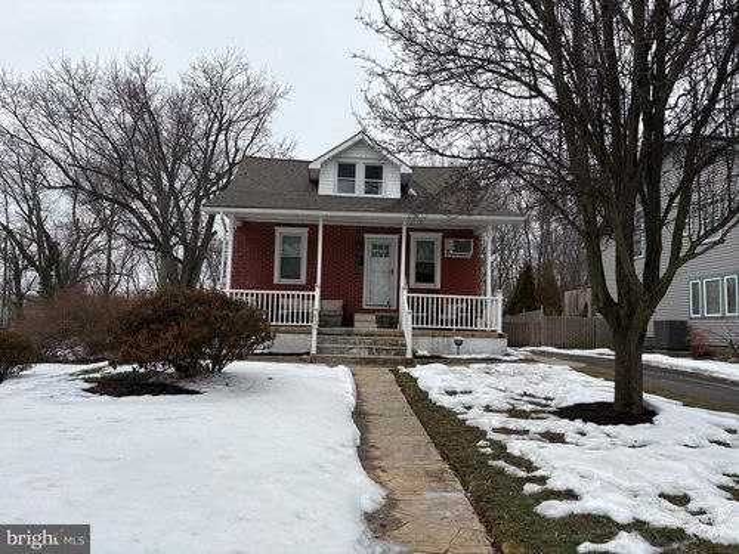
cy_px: 277
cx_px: 370
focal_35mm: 26
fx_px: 555
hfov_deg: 67.3
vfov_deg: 53.1
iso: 50
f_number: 1.6
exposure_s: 1/2985
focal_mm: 5.96
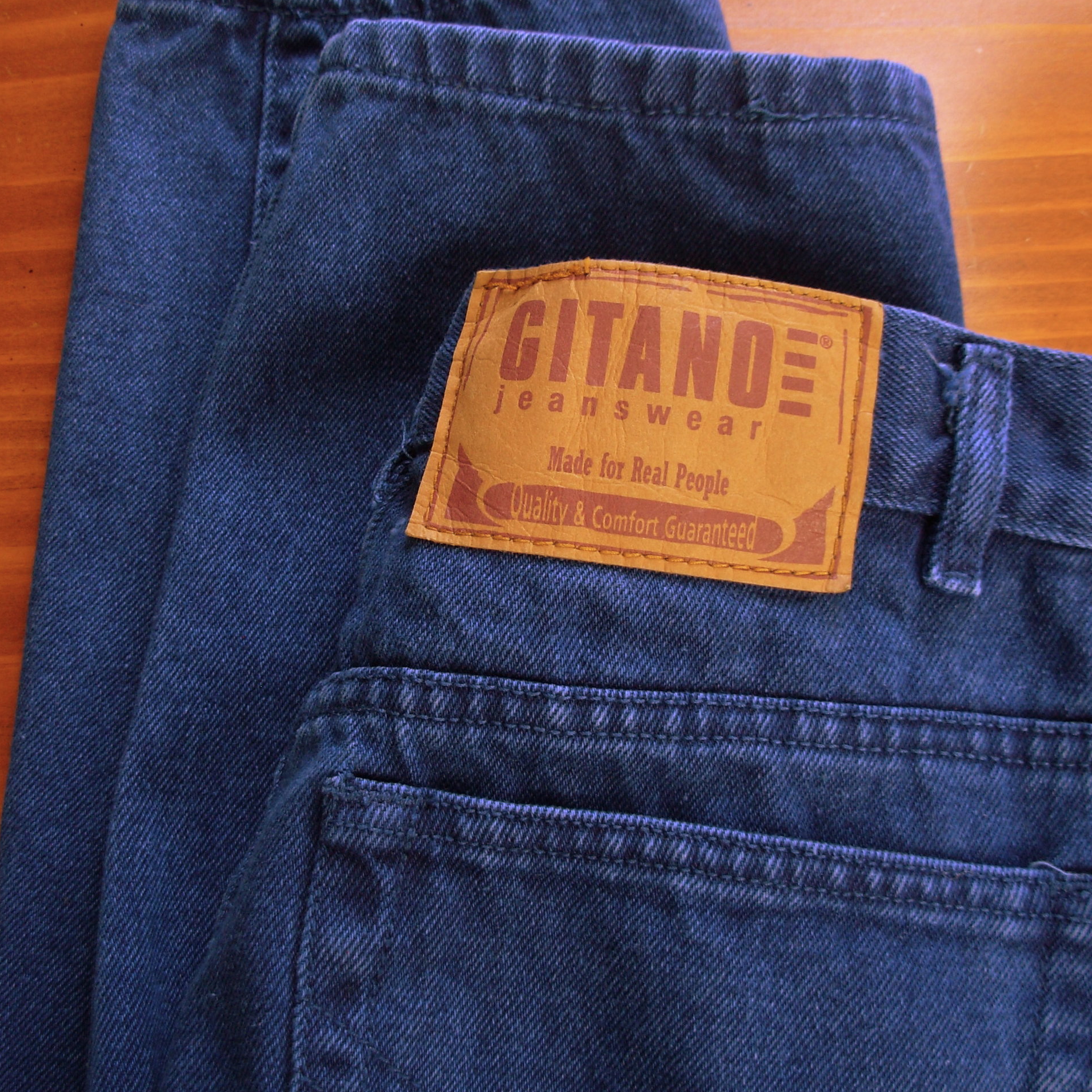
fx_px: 1606
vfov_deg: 37.5
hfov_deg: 37.6
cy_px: 487
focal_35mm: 45
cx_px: 546
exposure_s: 1/21.4
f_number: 2.9
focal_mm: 6.3
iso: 50
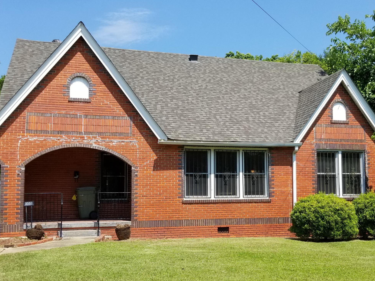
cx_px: 211
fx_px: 433
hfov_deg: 46.7
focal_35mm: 40
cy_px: 166
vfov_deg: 35.9
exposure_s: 1/2288
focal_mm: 4.25
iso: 50
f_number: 1.7
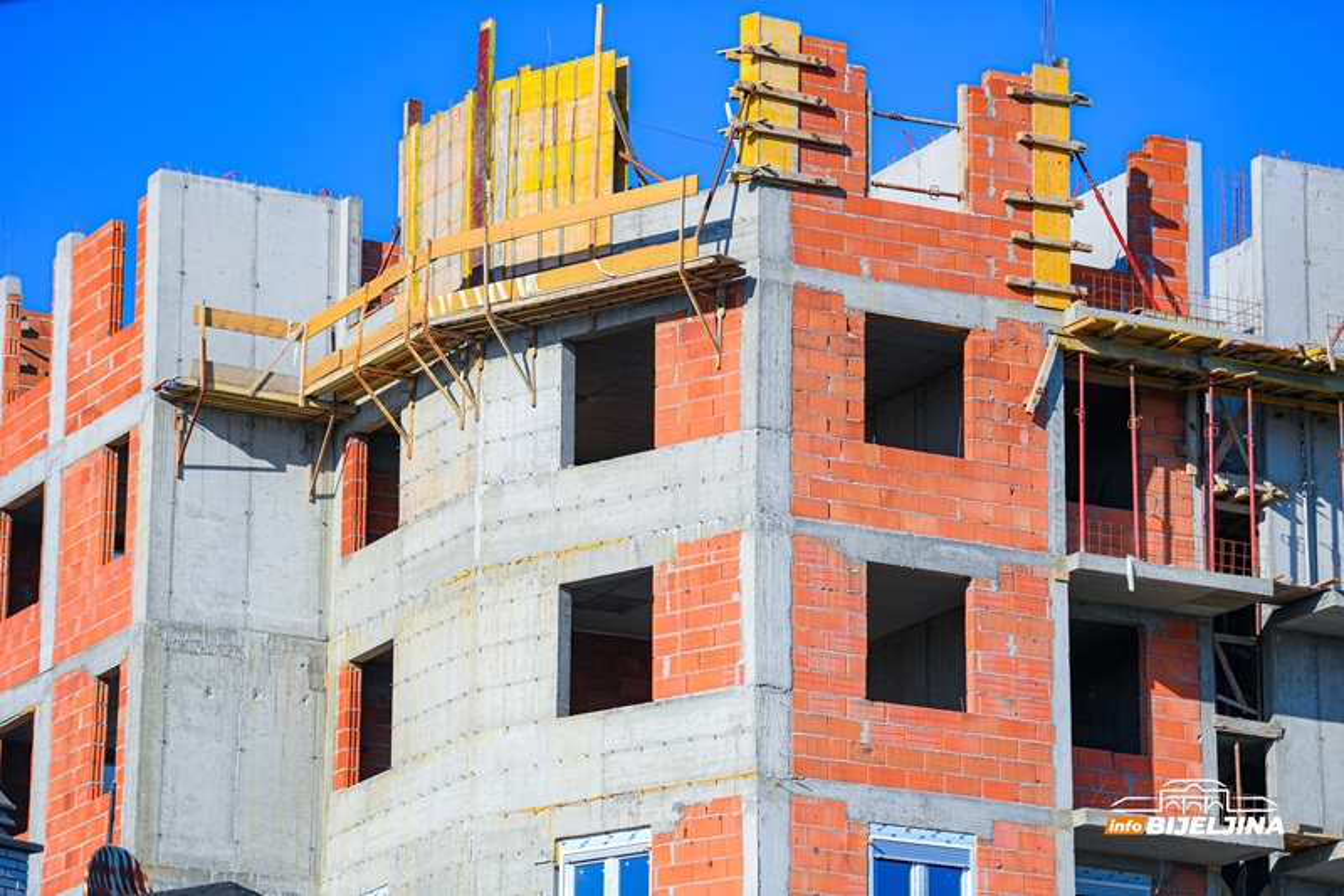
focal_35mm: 130
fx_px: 4852
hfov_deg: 15.8
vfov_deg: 10.5
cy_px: 448
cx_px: 672
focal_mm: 130
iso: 100
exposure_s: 1/2500
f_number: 2.8
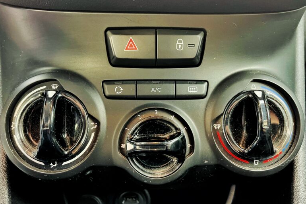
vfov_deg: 48.0
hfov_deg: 67.4
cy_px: 106
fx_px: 230
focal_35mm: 27
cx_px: 150
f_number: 1.6
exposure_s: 1/36
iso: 640
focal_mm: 5.1
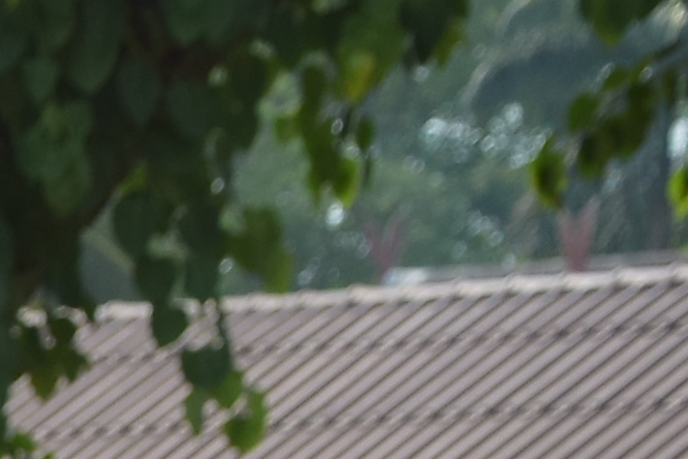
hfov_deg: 5.5
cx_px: -949
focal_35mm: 361
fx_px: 6902
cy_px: 1268
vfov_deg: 3.7
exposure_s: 1/1250
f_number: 5
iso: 320
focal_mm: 38
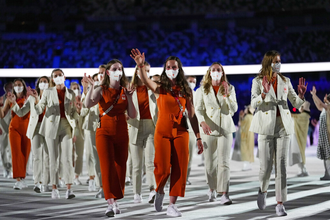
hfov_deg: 16.5
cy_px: 110
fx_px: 1137
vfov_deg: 11.1
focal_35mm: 124
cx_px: 165
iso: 4000
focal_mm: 124
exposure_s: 1/640
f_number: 2.8
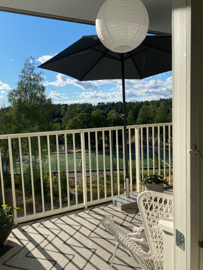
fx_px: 203
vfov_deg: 67.3
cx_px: 102
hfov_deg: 53.1
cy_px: 135
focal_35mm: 26
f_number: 1.8
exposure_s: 1/3040
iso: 32
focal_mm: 4.25
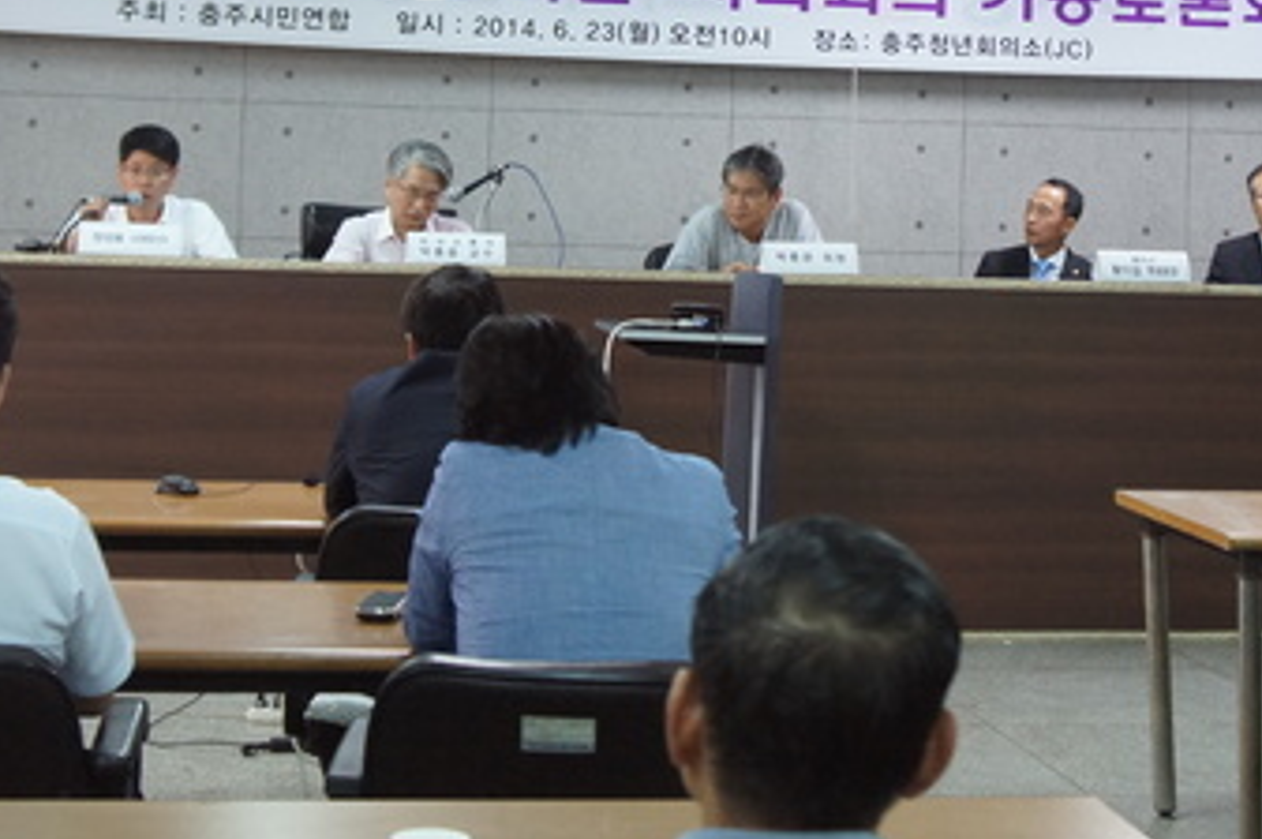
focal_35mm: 84
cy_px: 32
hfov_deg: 24.2
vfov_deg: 16.0
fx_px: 2943
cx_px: 738
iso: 4000
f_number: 4
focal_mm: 27
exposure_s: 1/250
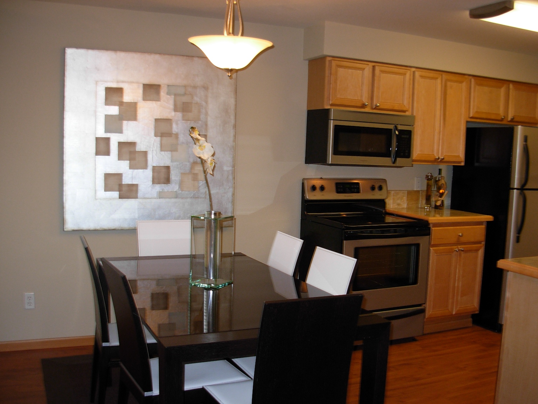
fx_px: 591
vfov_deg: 37.7
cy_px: 202
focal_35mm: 38
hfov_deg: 49.0
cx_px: 269
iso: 112
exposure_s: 1/45.2
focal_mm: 6.3
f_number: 2.9
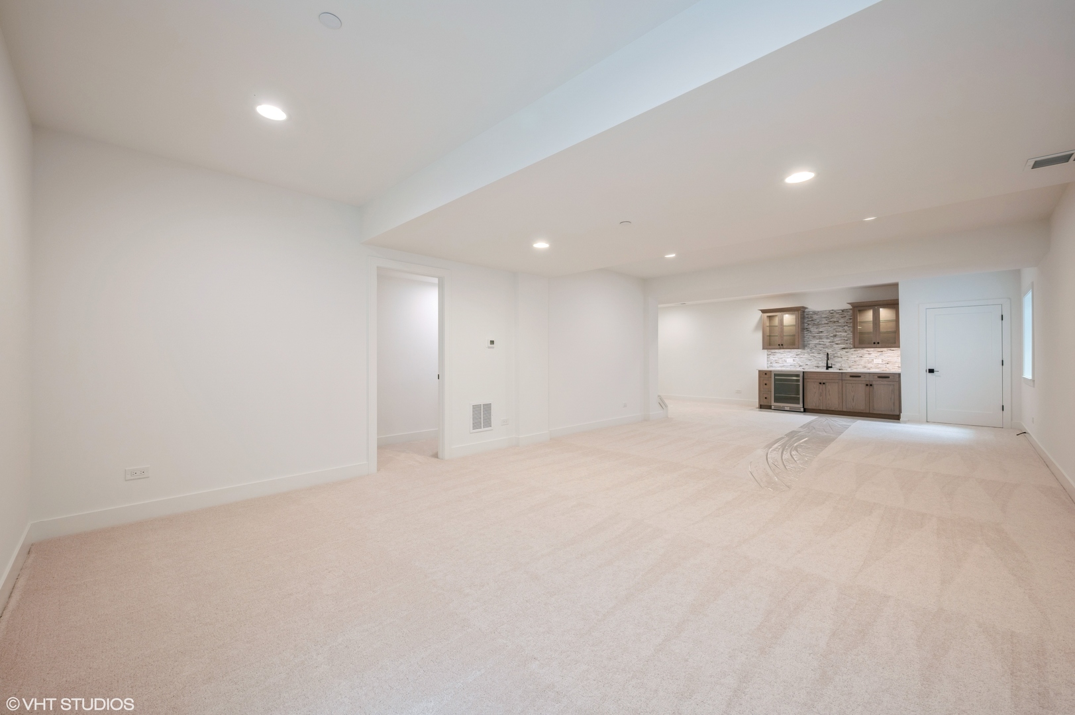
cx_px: 538
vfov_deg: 81.1
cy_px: 358
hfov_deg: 104.3
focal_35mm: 14
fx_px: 418
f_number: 8
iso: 200
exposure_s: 1/5
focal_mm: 14
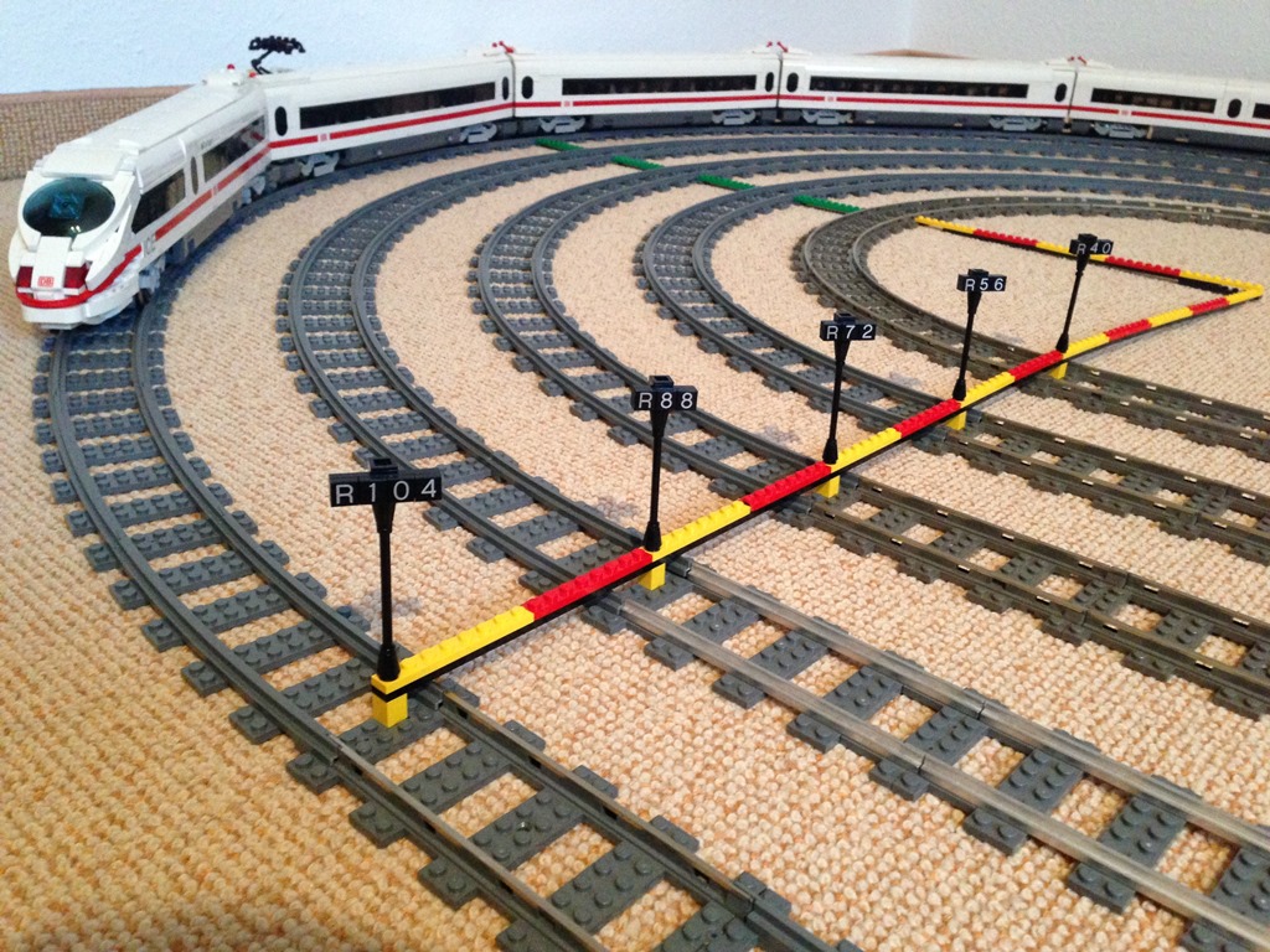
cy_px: 476
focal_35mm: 33
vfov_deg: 42.9
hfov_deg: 55.4
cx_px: 635
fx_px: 1211
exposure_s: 1/15
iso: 400
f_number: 2.4
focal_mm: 4.12
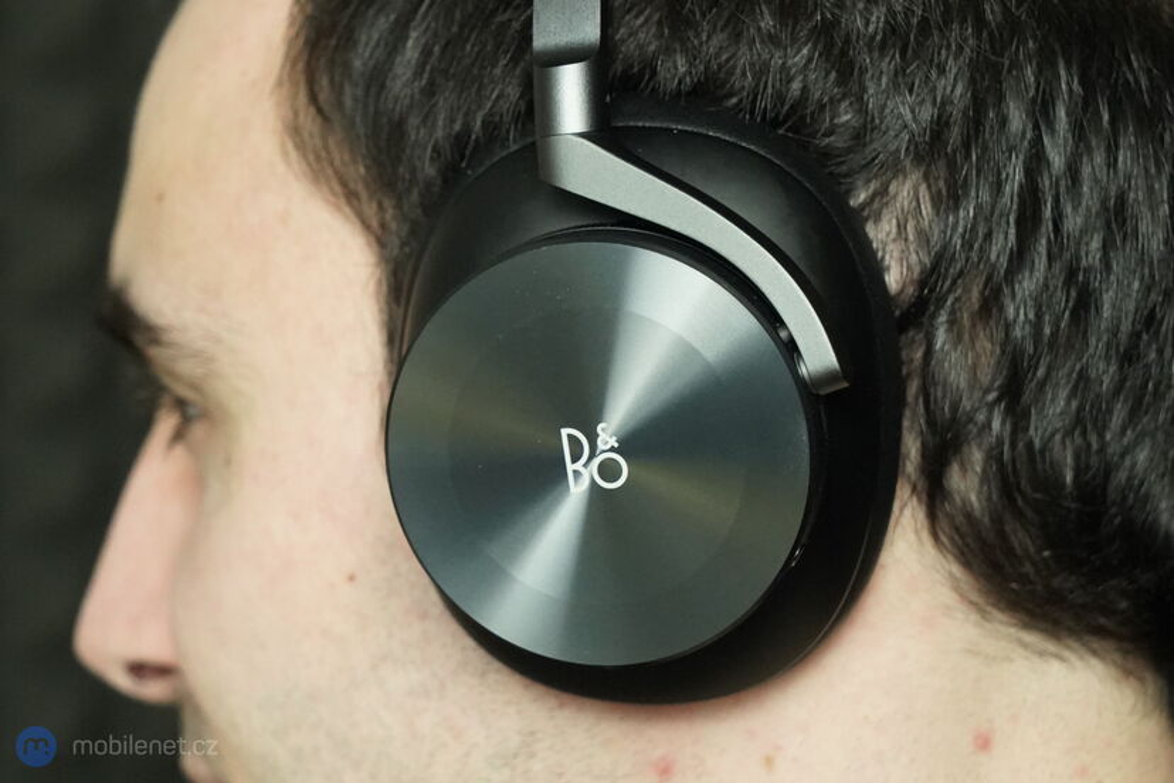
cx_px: 587
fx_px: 2283
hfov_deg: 28.8
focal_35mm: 70
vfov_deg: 19.5
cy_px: 392
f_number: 7.1
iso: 8000
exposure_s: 1/160
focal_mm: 70
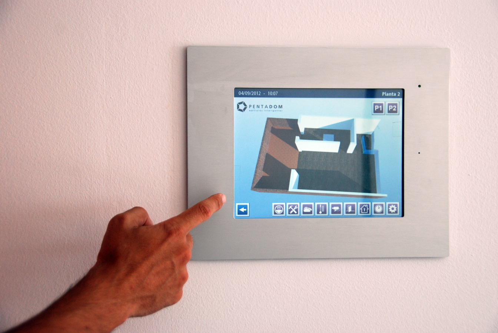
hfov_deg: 28.0
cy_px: 166
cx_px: 249
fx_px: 997
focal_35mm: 72
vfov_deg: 19.0
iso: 400
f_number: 4.8
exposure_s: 1/80
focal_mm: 48
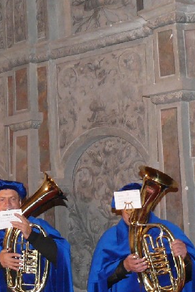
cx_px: -85
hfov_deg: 12.8
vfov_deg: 19.9
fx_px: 827
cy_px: 192
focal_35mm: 102
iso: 200
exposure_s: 1/30
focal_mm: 7.4
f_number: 2.8
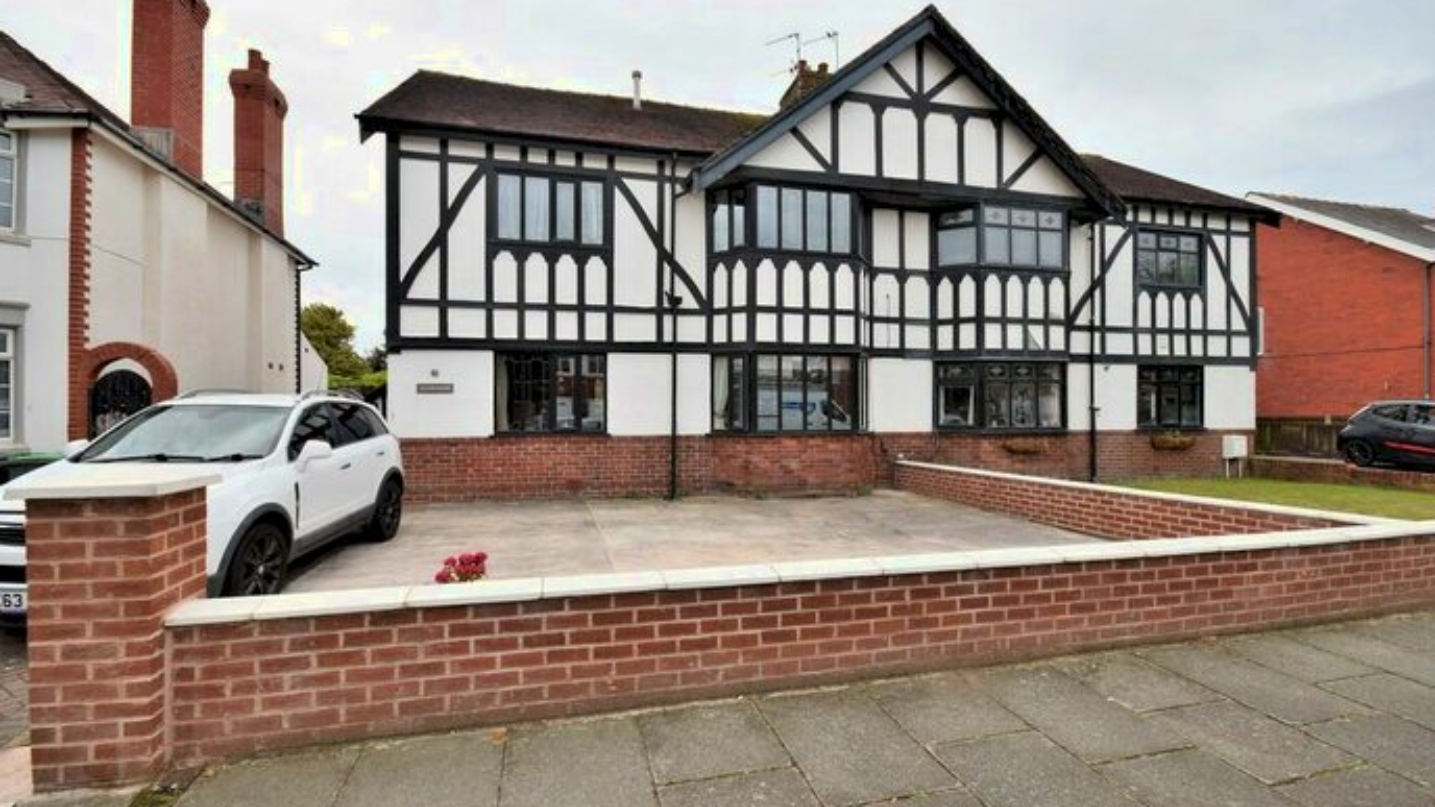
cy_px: 406
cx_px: 711
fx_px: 609
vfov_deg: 67.1
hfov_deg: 99.4
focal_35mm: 16
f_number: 8
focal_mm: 10
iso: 200
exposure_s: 1/250
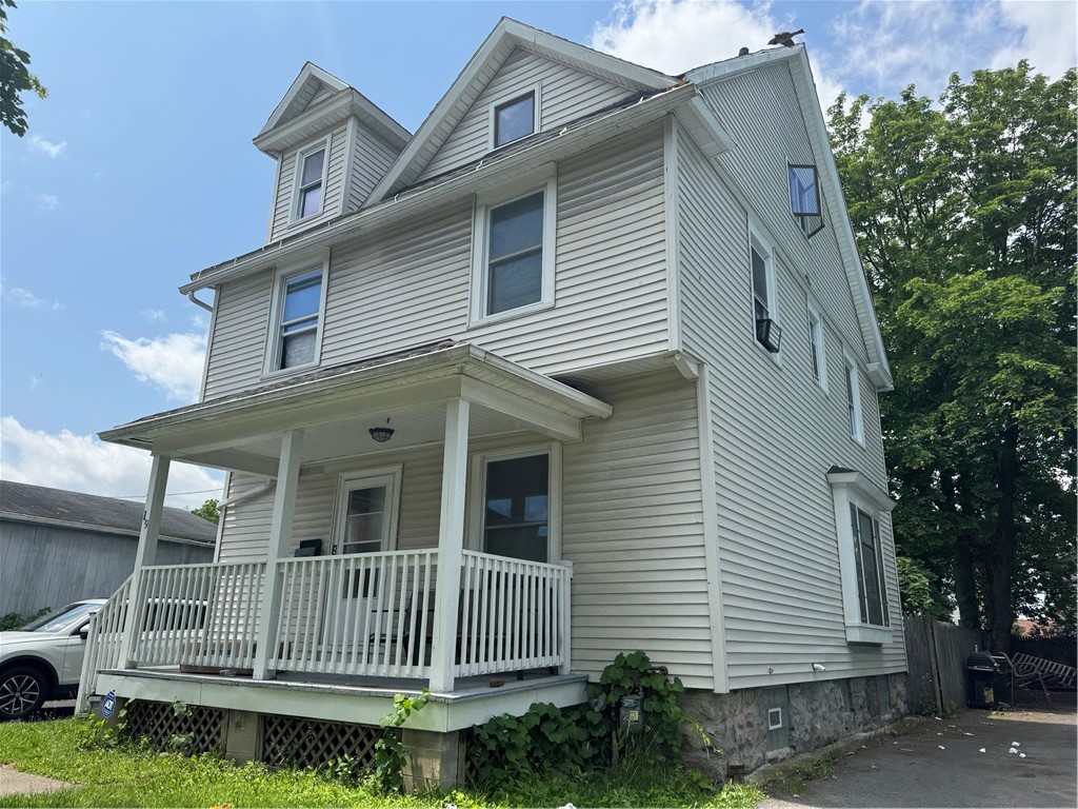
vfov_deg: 56.8
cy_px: 404
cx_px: 539
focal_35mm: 24
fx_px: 747
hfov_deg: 71.6
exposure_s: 1/3802
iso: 80
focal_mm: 6.76
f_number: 1.78
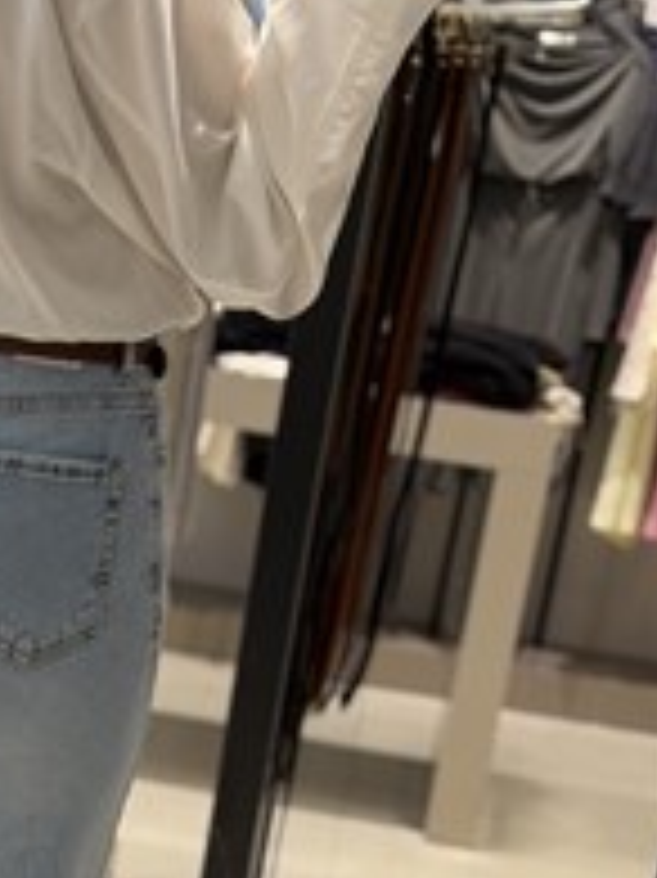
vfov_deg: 17.3
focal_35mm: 110
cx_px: -88
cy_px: 955
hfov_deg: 13.2
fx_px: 2787
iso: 50
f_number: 1.78
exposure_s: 1/121
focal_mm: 6.76
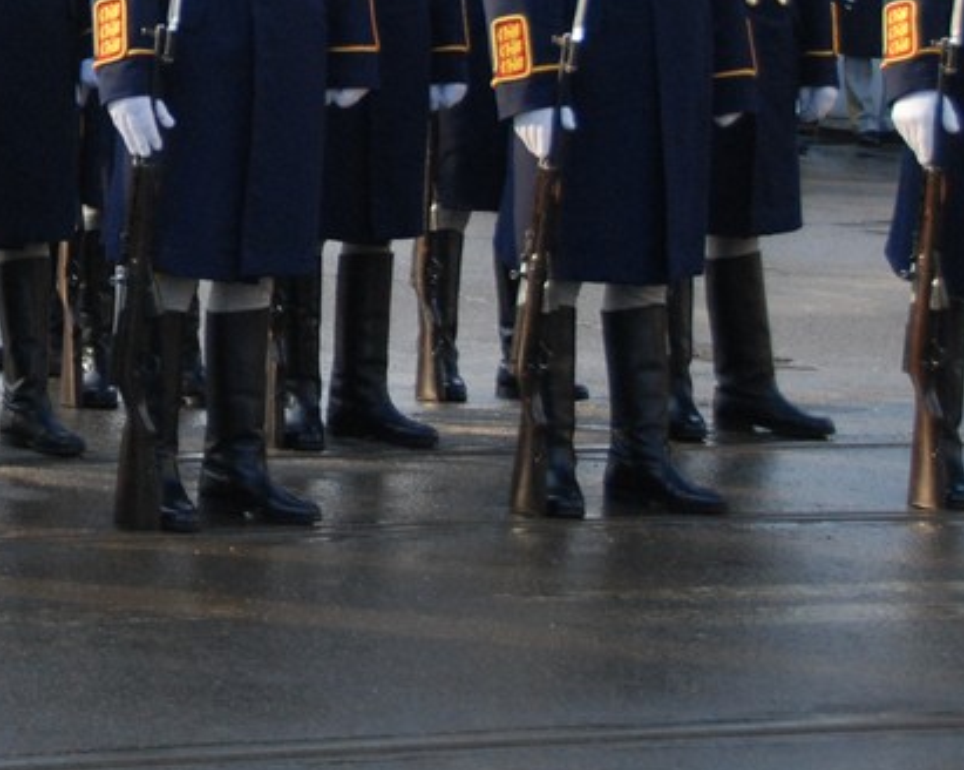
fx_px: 4931
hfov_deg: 11.0
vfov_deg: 8.8
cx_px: -127
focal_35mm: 173
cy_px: -149
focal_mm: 42
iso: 640
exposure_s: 1/800
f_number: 4.5
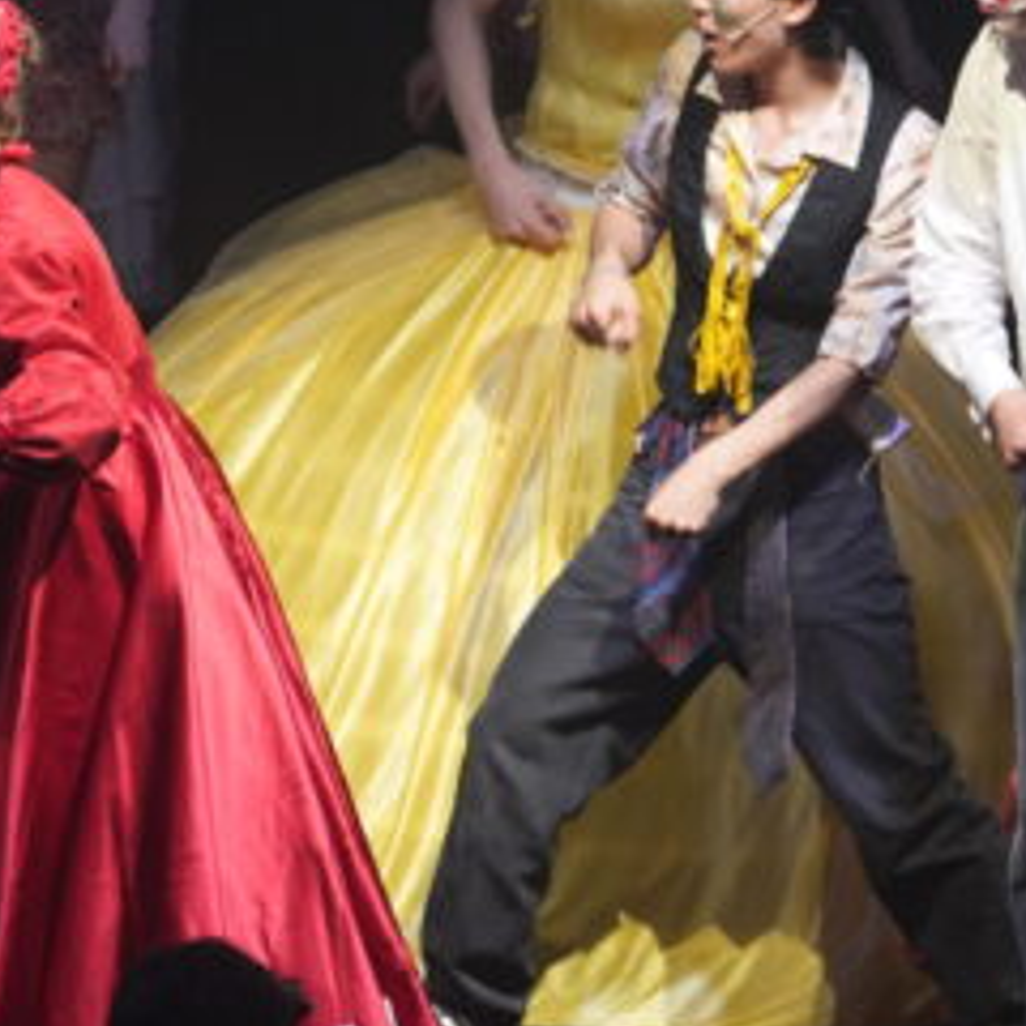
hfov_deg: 4.6
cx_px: 650
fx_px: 12843
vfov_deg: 4.6
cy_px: 440
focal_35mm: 383
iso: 2000
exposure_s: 1/125
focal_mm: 200
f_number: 5.6
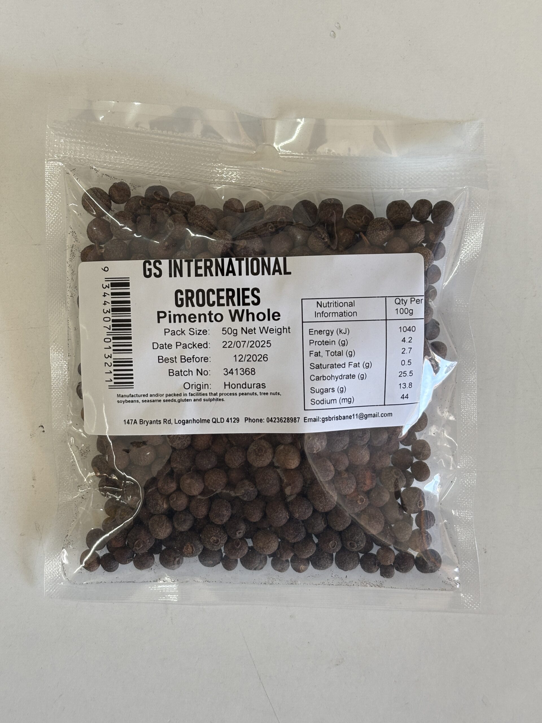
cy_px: 362
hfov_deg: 28.0
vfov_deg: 36.8
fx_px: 1086
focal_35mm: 52
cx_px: 271
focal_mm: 5.96
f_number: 1.6
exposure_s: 1/50
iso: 32
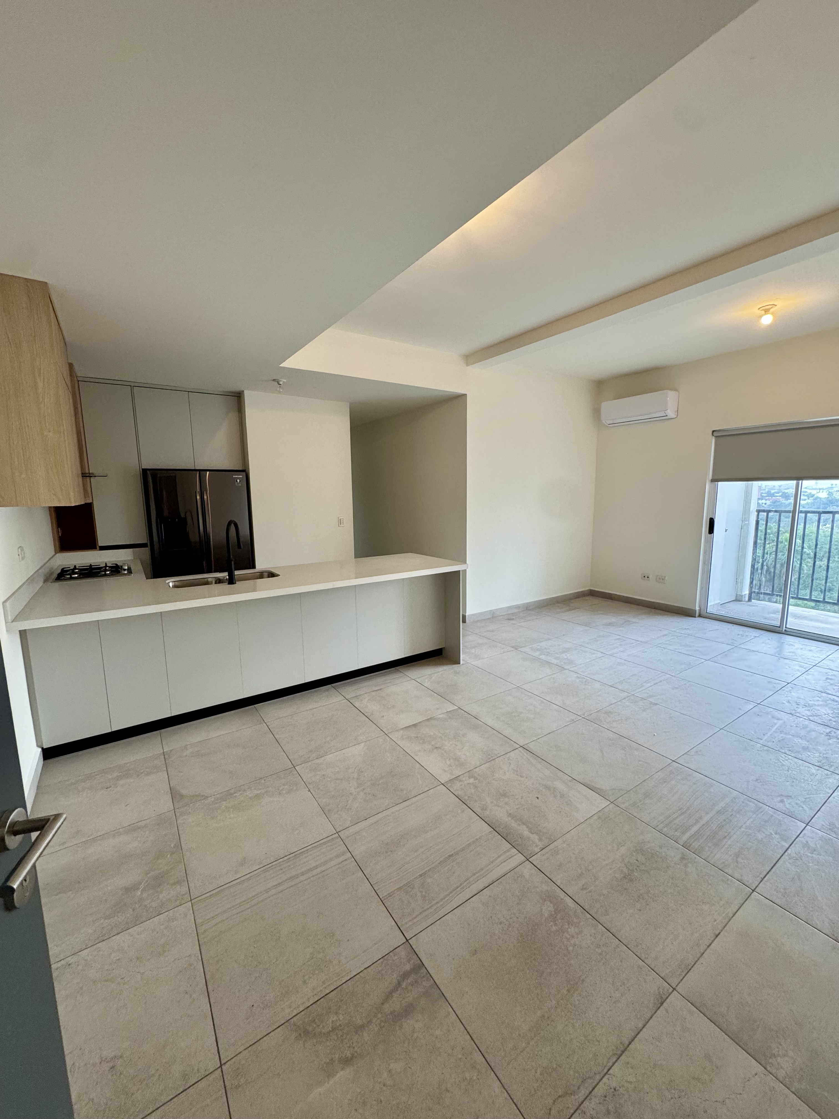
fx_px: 452
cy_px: 560
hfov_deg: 85.7
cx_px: 420
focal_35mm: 14
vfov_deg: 102.1
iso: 200
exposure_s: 1/120
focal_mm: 2.22
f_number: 2.2
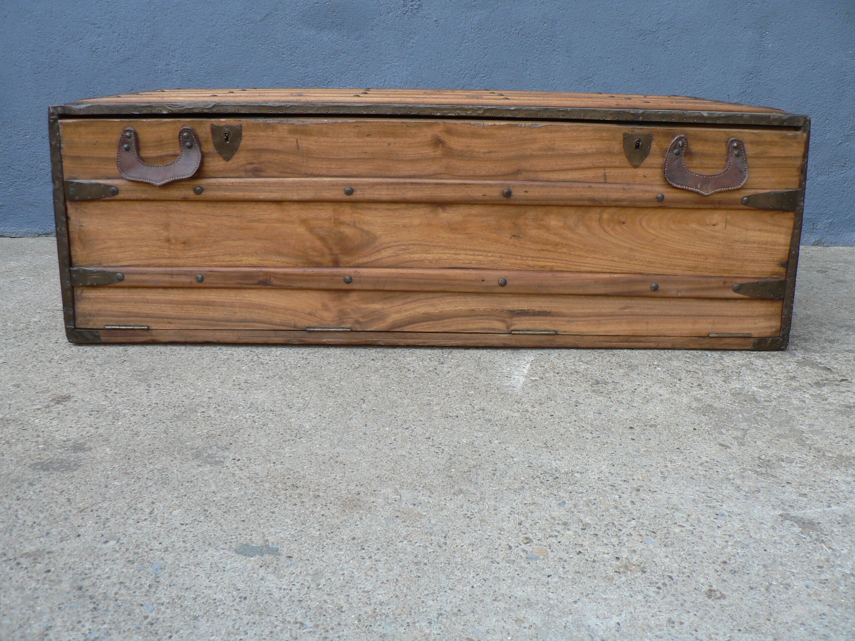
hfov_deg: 51.4
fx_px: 889
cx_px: 428
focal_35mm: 36
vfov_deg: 39.7
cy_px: 320
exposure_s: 1/60
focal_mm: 6
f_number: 2.8
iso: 80
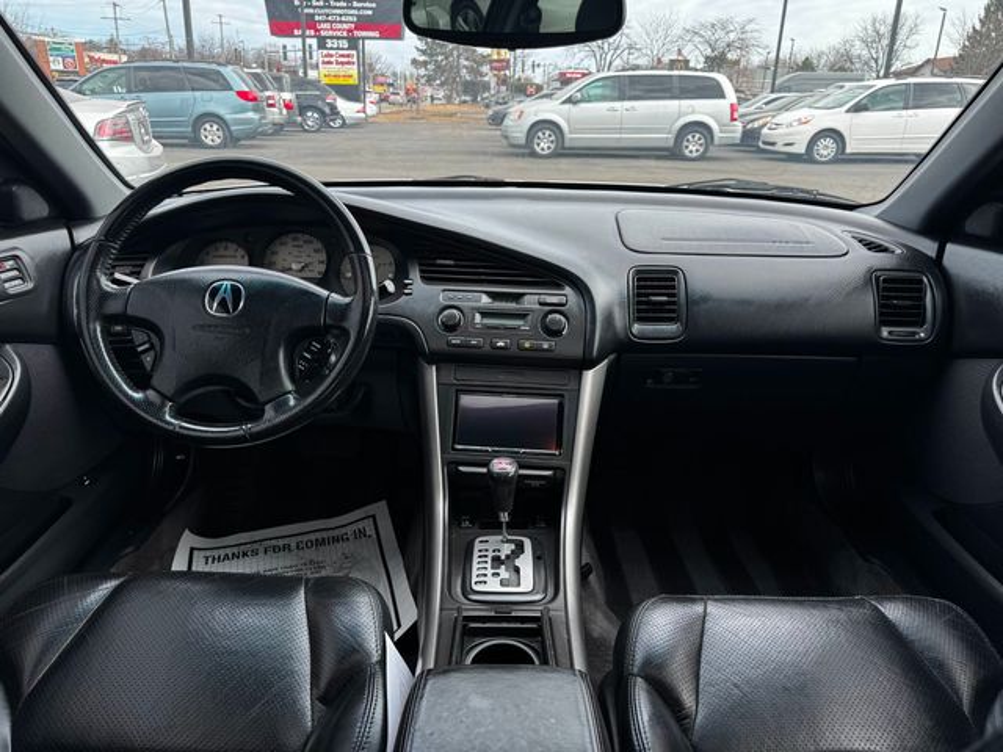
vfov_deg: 56.8
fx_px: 695
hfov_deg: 71.6
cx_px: 502
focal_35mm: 24
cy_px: 376
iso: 80
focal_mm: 6.76
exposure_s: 1/372
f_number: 1.78
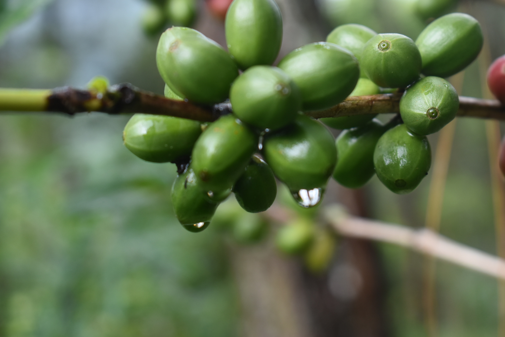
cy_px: 168
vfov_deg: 16.6
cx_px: 252
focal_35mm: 82
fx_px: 1157
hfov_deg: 24.6
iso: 400
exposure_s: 1/125
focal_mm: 55
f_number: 5.6
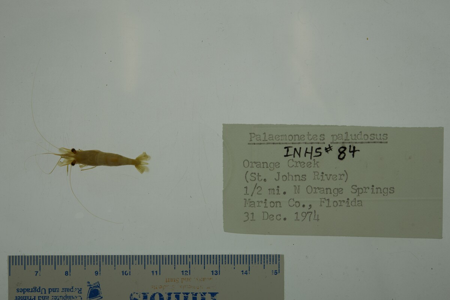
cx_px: 225
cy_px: 150
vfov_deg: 22.6
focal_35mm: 60
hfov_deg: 33.4
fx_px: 750
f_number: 9
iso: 50
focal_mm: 60
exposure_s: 1/100
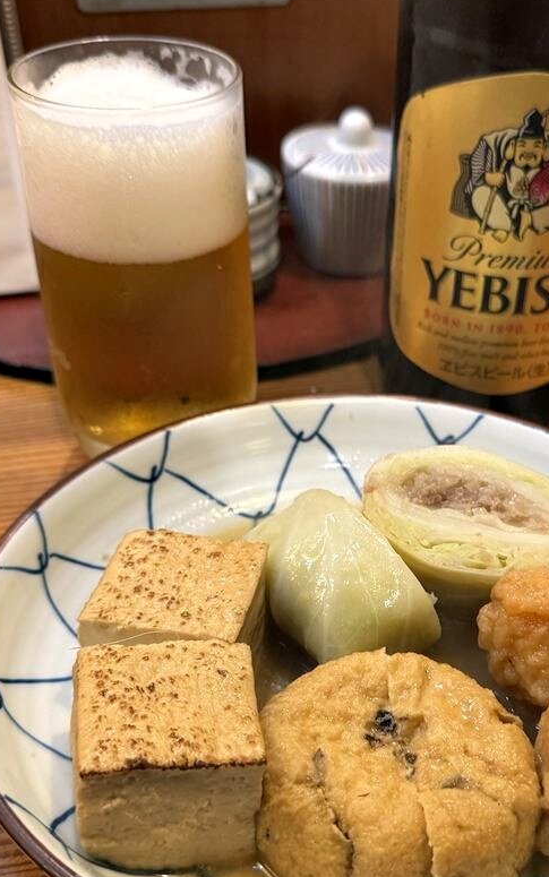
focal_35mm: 42
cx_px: 388
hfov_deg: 30.2
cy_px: 535
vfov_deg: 46.9
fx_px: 1005
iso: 320
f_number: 1.8
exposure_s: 1/60
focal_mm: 6.8
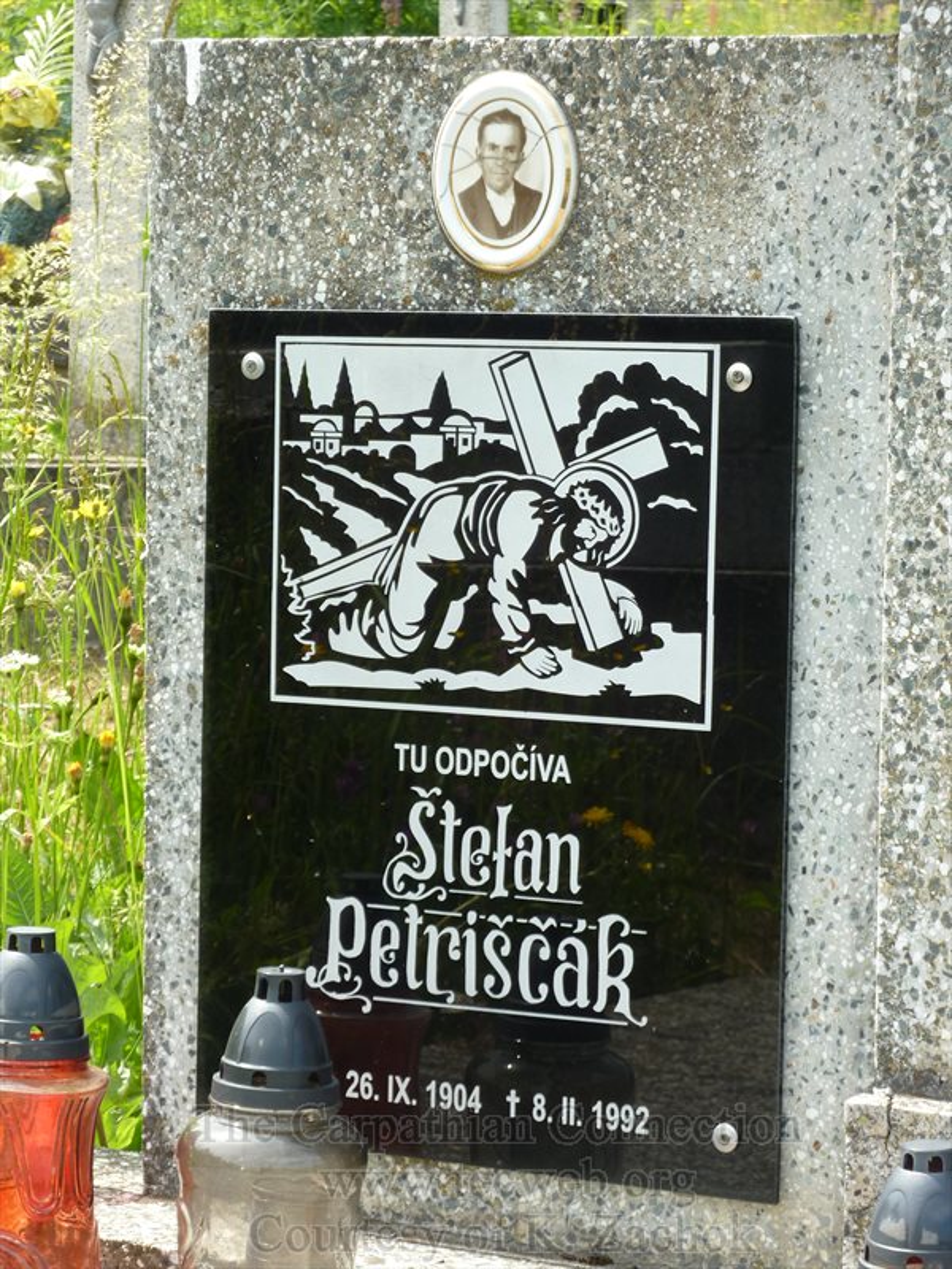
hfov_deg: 12.5
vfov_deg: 16.6
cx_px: 476
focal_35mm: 119
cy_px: 634
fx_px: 4364
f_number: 4.4
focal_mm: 19.5
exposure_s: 1/160
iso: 80
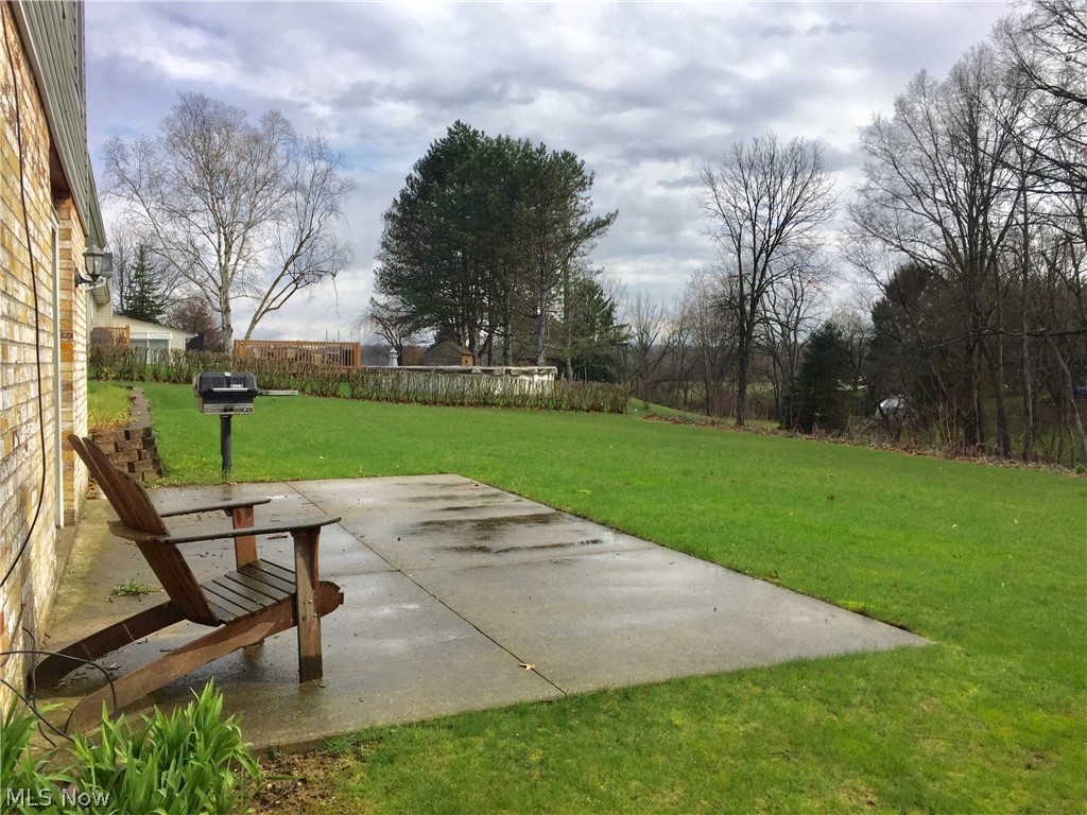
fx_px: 911
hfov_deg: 61.7
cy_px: 408
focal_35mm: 29
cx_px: 544
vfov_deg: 48.2
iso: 32
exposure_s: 1/1980
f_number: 2.2
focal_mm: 4.15
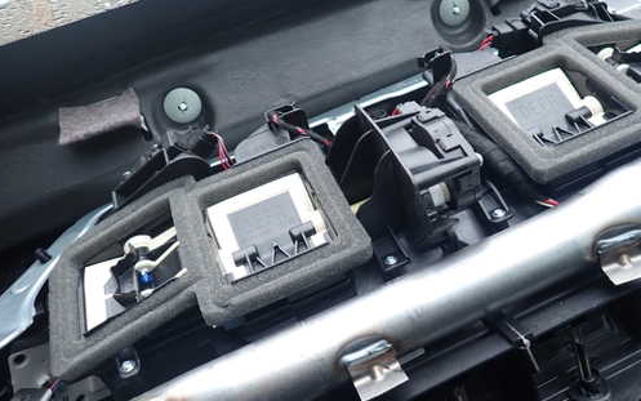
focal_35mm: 32
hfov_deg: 59.4
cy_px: 175
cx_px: 368
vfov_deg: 39.4
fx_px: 559
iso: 200
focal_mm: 4.5
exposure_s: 1/50
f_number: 2
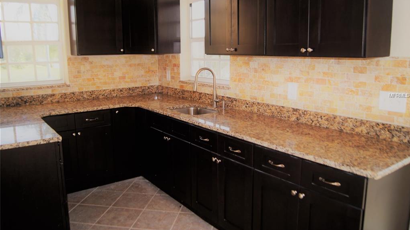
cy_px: 96
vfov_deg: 29.0
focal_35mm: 41
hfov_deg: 49.4
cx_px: 206
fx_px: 446
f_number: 4.5
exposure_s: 1/160
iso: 200
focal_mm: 26
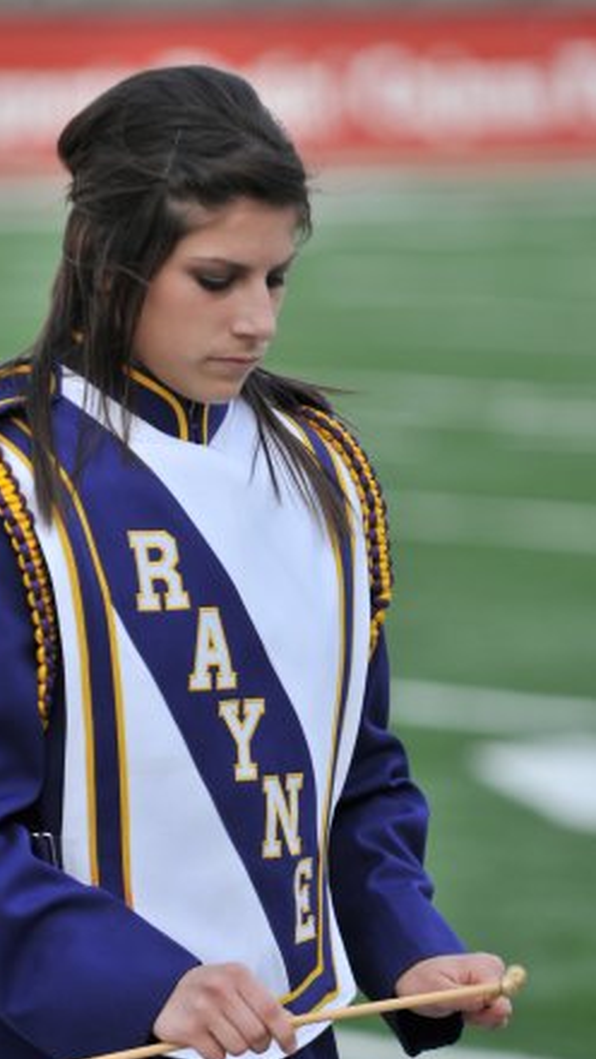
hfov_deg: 3.6
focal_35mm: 342
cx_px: 167
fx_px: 9610
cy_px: 653
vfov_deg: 6.3
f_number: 2.8
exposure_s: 1/1000
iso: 200
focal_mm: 160
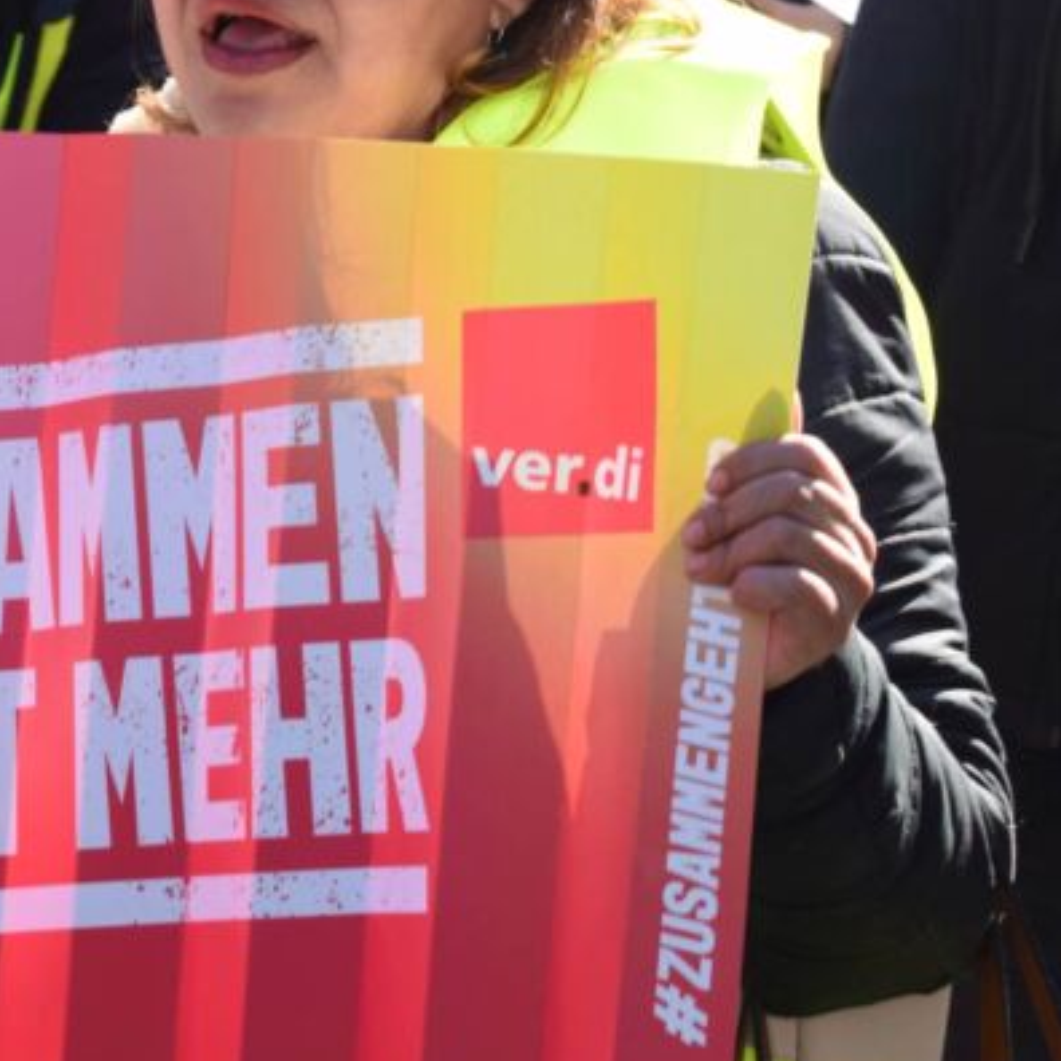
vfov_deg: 10.7
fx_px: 5652
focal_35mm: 163
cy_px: 454
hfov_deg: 10.7
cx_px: 113
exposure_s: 1/200
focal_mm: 55
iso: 400
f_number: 10
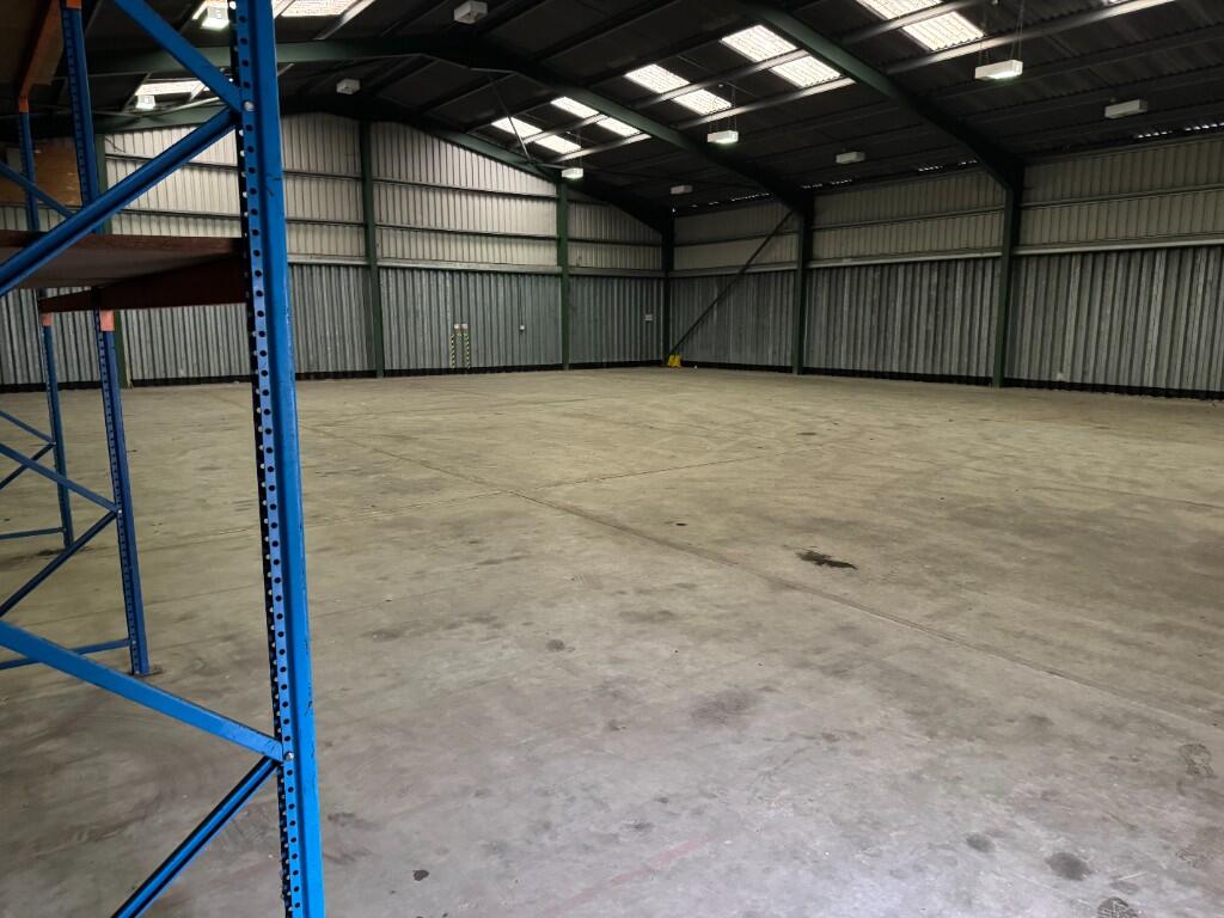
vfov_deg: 56.8
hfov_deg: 71.6
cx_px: 612
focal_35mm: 24
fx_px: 849
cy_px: 459
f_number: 1.78
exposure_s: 1/33
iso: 800
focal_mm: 6.76
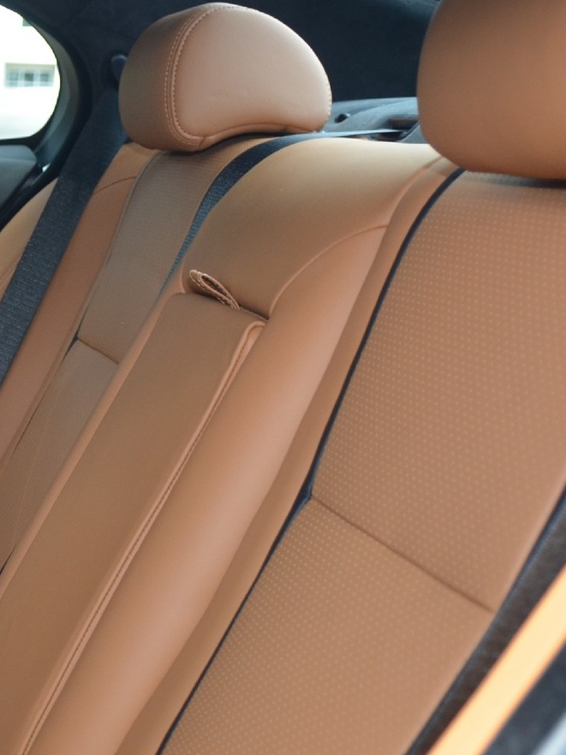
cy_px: 433
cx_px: -200
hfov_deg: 19.3
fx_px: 1513
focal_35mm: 69
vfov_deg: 28.0
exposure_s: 1/125
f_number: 2.8
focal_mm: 17
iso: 400
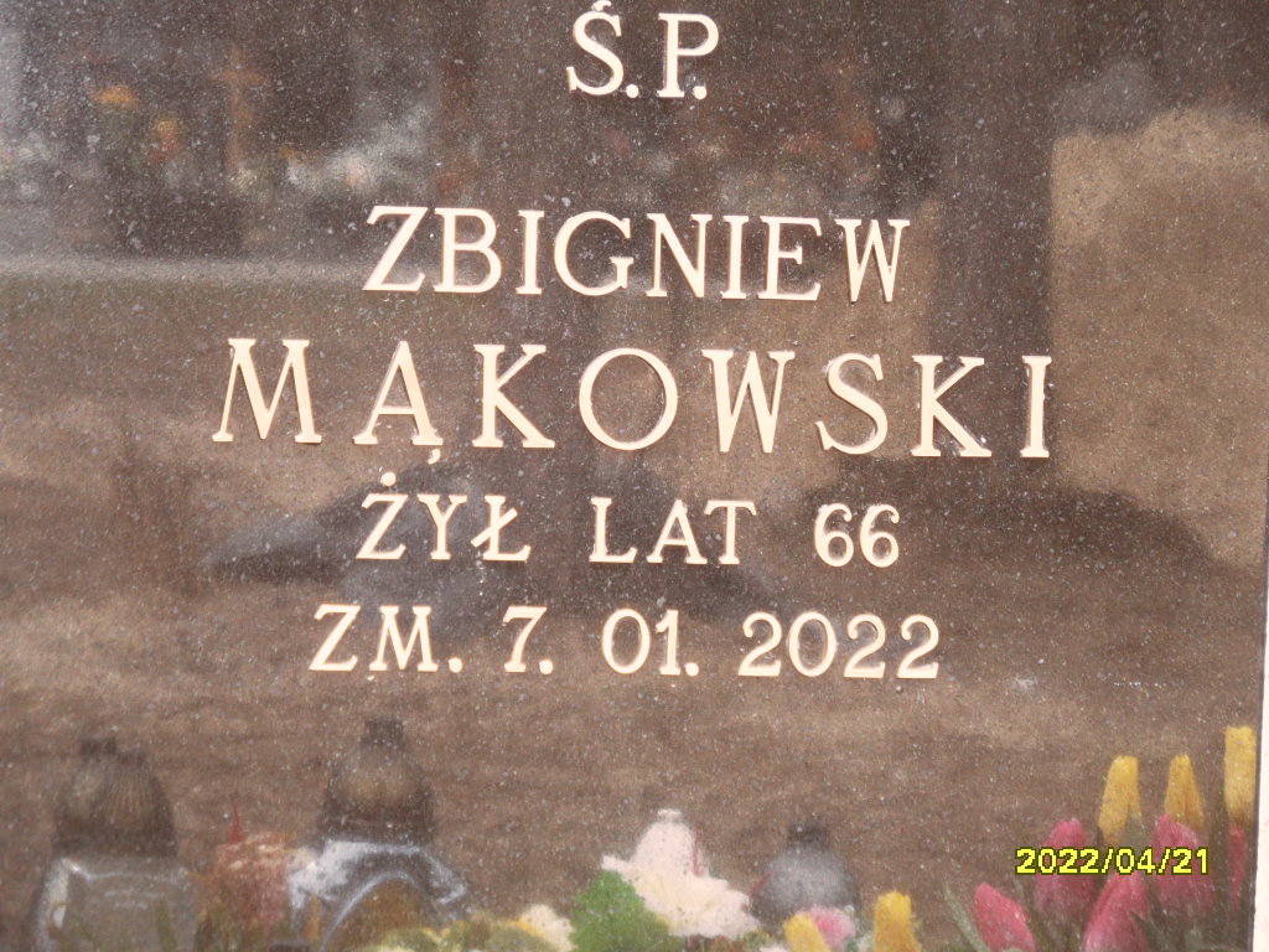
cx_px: 634
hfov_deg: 13.2
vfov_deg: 9.9
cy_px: 476
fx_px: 5499
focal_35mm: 150
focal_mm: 24.6
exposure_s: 1/60
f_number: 4.4
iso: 240
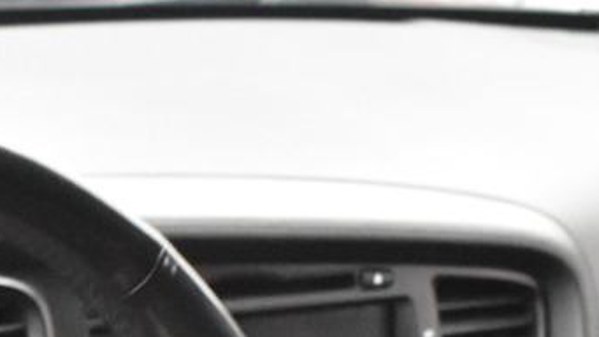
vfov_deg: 6.9
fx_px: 2724
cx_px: -244
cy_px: 655
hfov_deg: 12.1
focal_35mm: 171
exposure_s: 1/40
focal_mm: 23
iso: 6400
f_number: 3.8
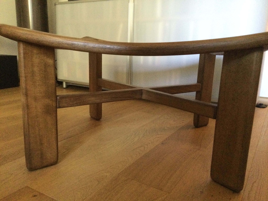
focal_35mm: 31
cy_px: 100
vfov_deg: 45.4
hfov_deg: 58.4
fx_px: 240
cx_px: 134
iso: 320
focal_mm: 3.3
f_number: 2.4
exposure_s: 1/17
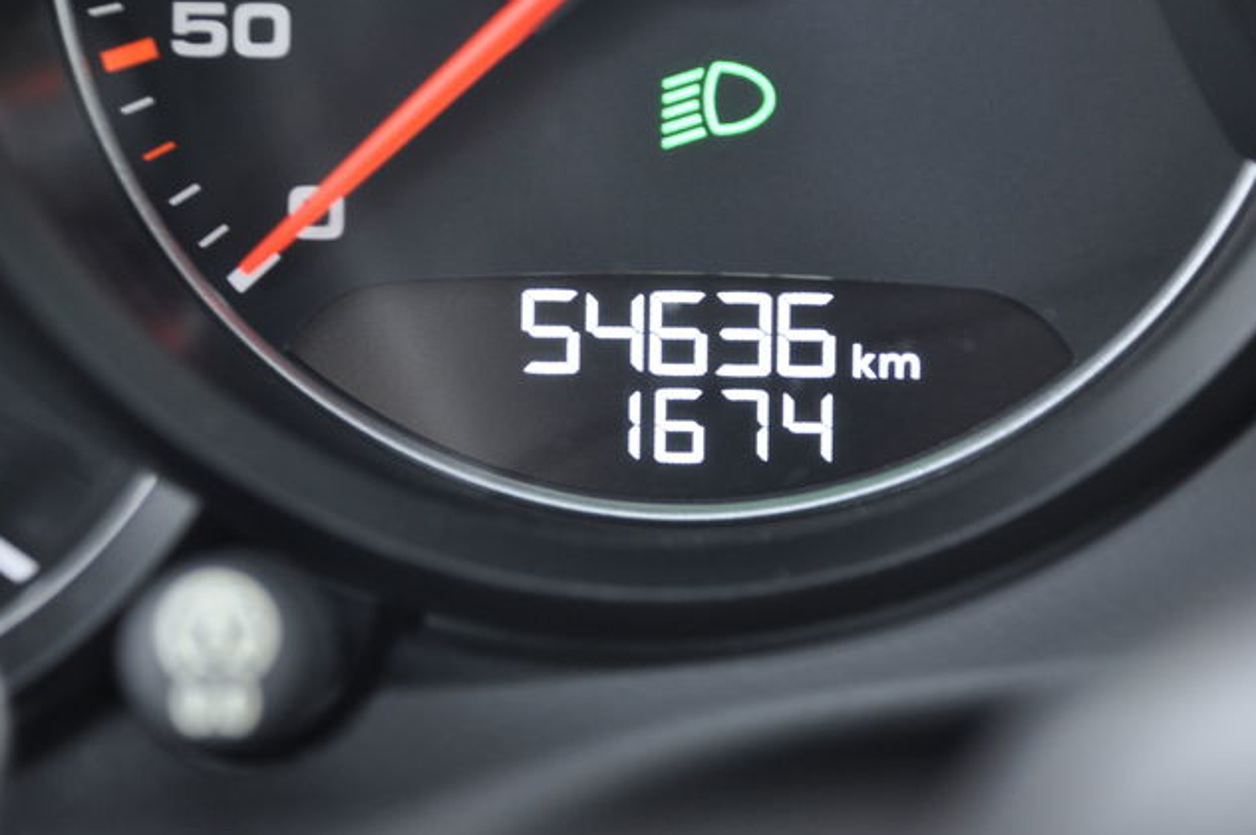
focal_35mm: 255
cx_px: 709
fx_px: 8887
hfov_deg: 8.1
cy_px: 368
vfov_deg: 5.4
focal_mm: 140
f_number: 6
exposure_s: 1/5
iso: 500
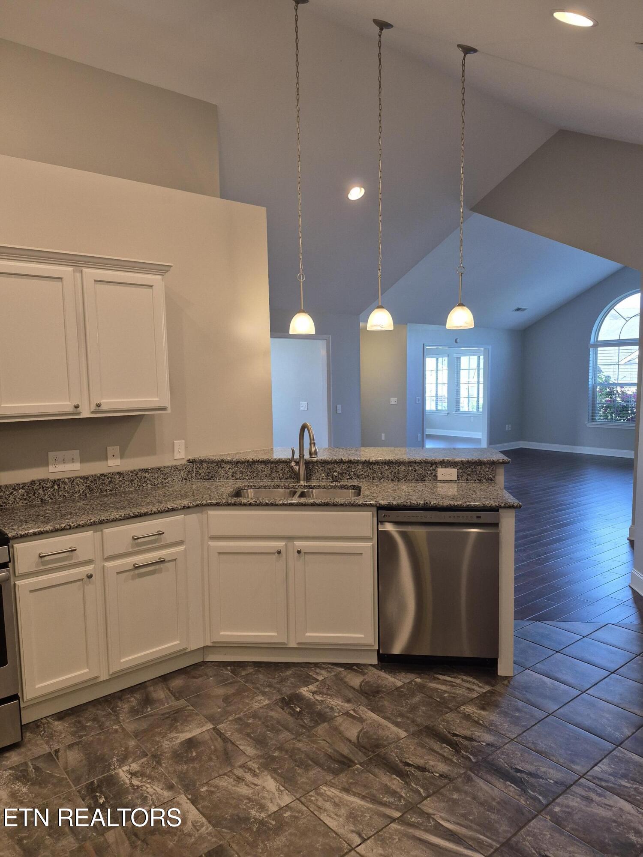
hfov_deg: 58.9
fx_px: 570
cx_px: 322
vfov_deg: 73.9
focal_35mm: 23
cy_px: 428
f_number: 1.8
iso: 125
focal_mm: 5.4
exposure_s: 1/120
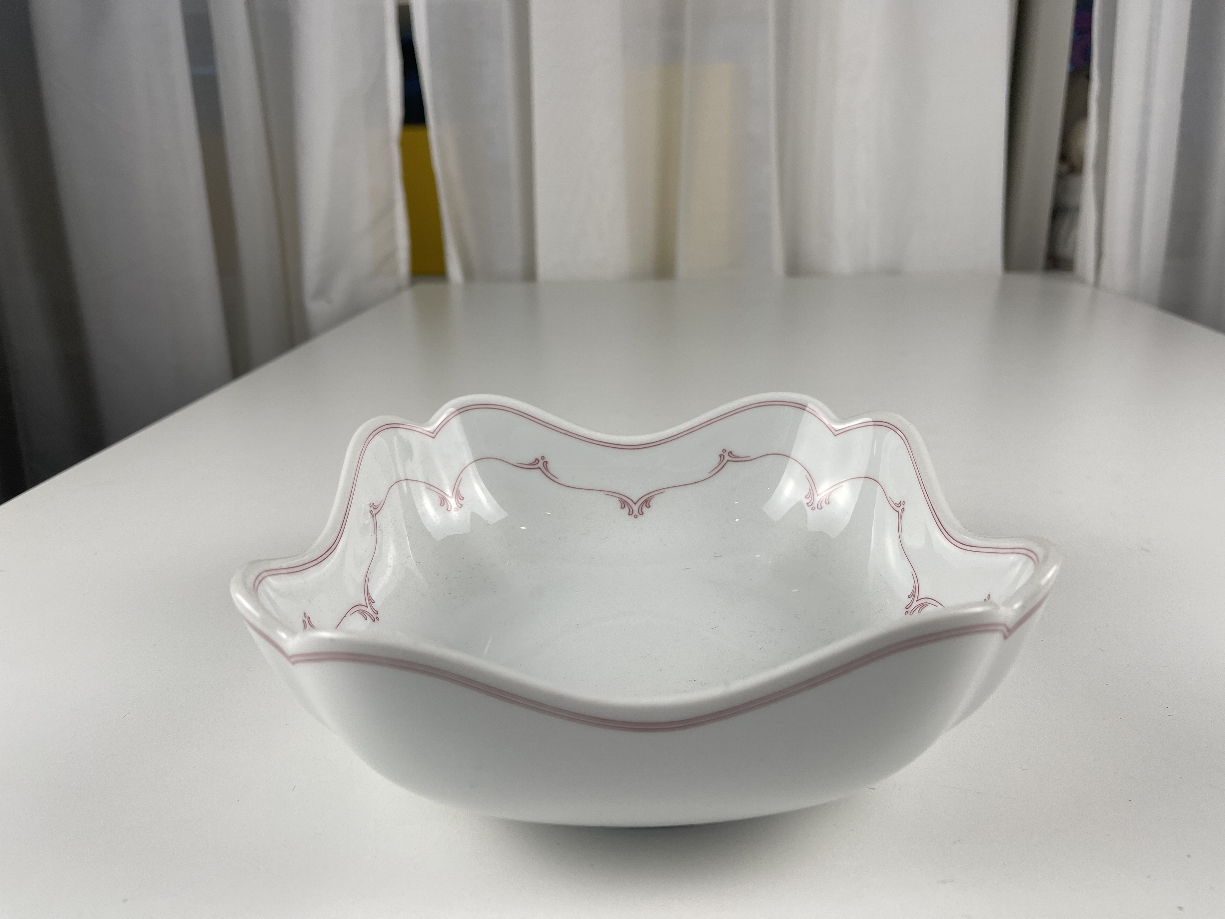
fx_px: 885
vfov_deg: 54.9
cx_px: 612
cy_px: 460
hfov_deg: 69.4
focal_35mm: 25
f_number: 1.6
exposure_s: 1/211
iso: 32
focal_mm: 5.1
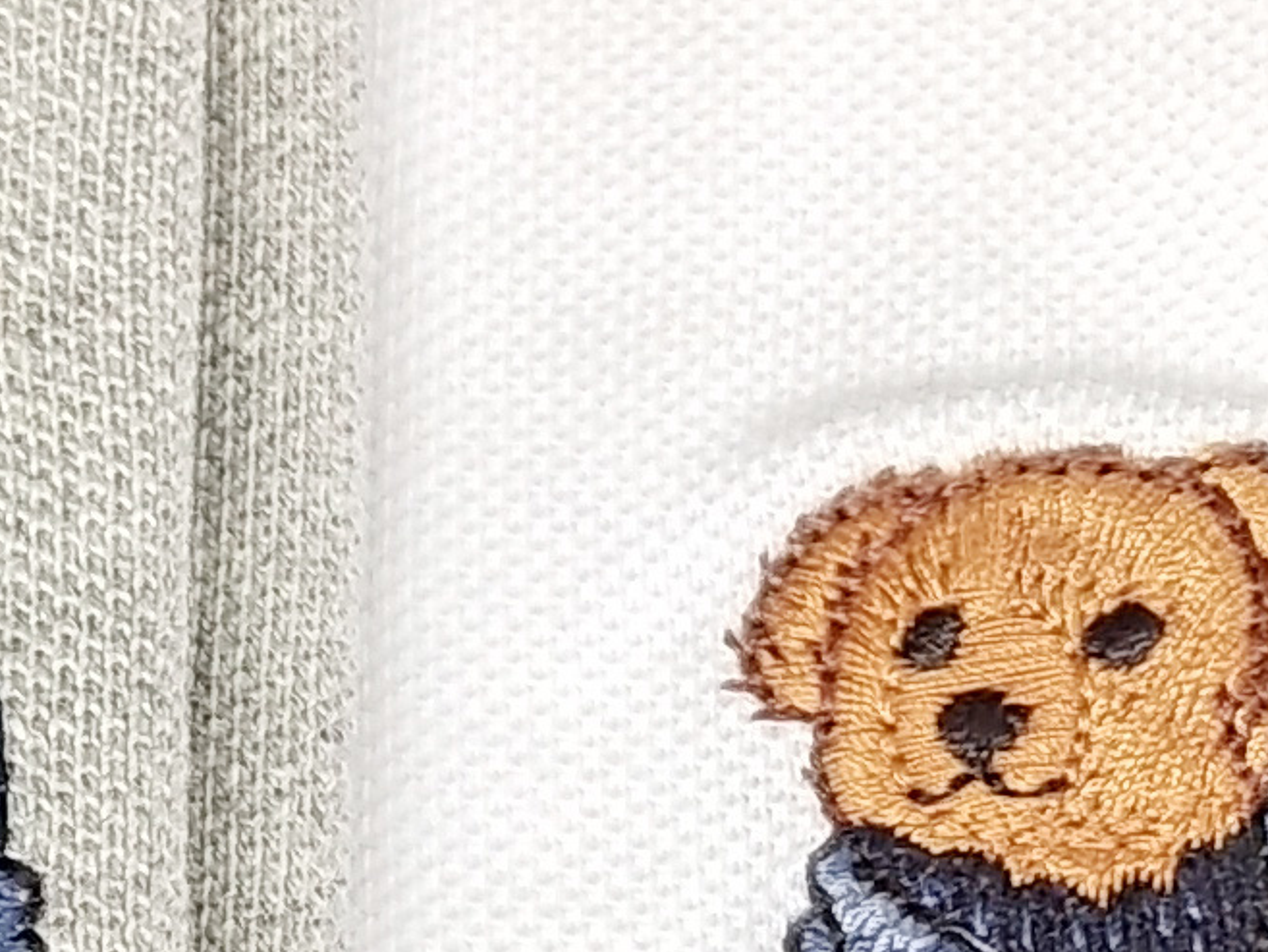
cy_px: 987
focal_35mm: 184
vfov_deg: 8.0
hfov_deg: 10.7
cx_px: 828
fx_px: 6741
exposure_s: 1/100
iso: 65
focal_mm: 3.95
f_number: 1.8
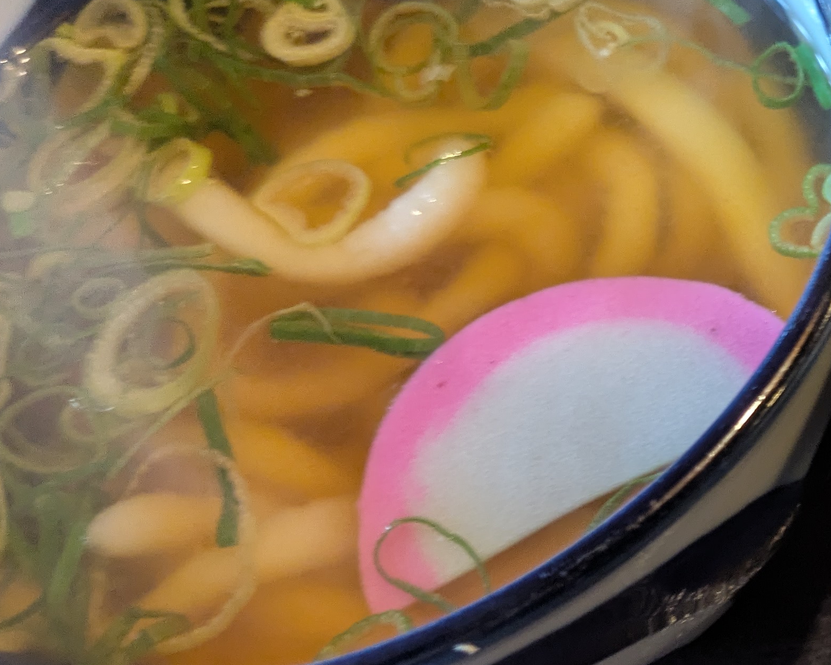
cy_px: 370
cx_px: 1159
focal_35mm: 72
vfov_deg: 21.2
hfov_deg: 22.7
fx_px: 1771
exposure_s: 1/30
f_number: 1.89
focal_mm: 5.43
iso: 199
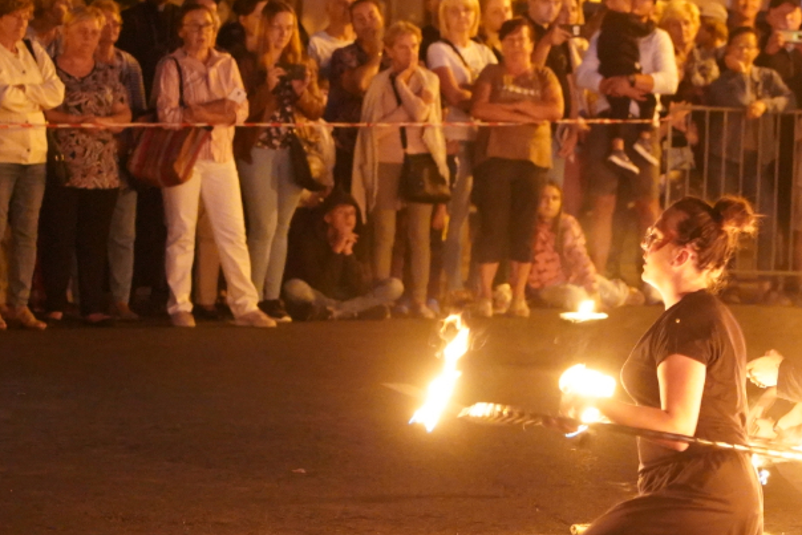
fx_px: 5036
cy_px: 338
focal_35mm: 226
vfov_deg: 6.1
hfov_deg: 9.1
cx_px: 446
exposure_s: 1/20
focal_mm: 105
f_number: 4
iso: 12800
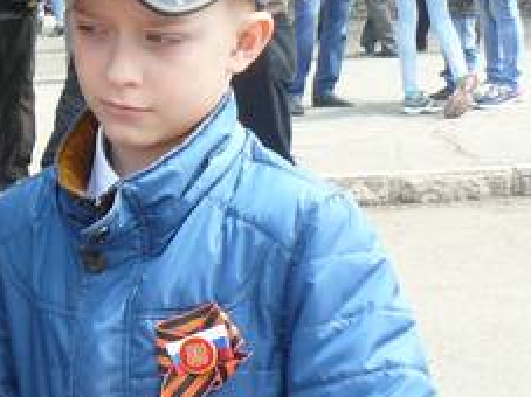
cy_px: 198
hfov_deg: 14.2
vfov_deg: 11.7
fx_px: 1947
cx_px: -344
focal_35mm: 127
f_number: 4
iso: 100
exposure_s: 1/160
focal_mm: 6
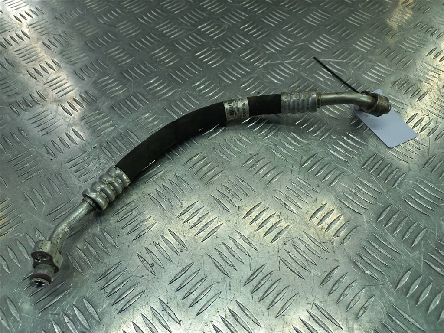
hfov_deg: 69.4
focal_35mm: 25
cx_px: 222
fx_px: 321
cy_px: 166
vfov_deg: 54.9
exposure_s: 1/50
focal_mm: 4.6
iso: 32
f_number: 1.8
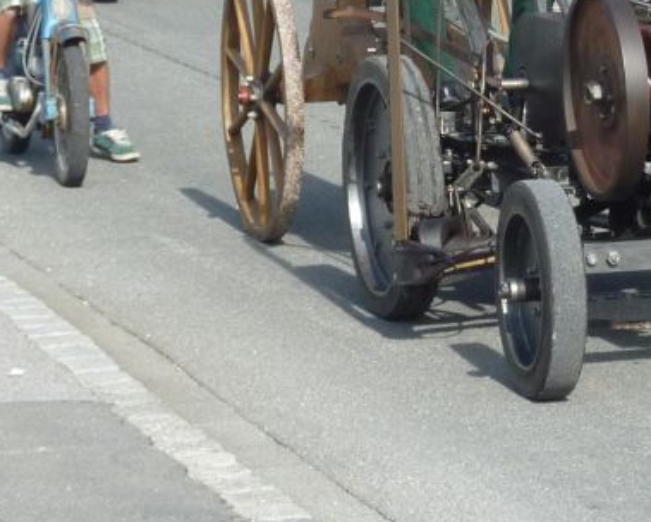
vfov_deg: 7.2
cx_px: 557
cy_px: 53
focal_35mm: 214
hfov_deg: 9.0
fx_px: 4127
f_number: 4.1
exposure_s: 1/500
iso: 125
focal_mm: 11.9
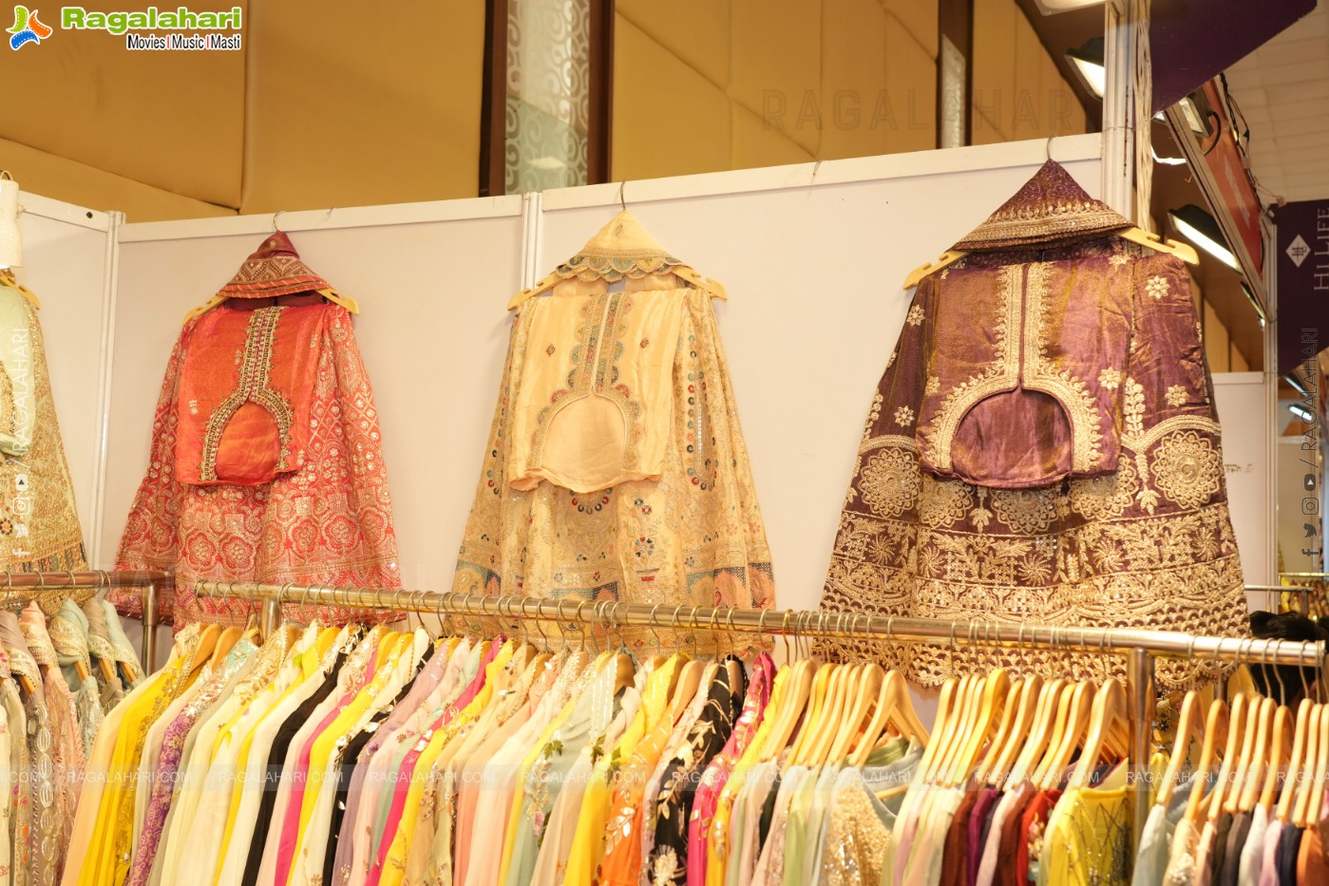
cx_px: 664
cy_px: 443
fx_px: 1292
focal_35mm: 35
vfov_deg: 37.9
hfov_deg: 54.4
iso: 800
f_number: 5
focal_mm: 35
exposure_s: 1/125
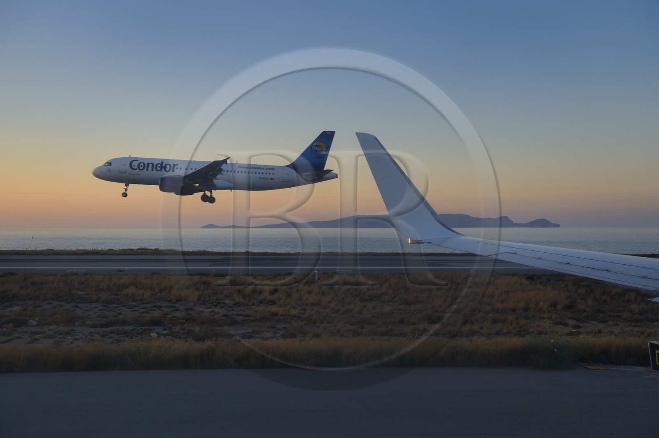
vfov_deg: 35.0
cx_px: 330
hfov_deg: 50.7
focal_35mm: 38
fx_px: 695
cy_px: 219
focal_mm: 38
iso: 400
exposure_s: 1/500
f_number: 4
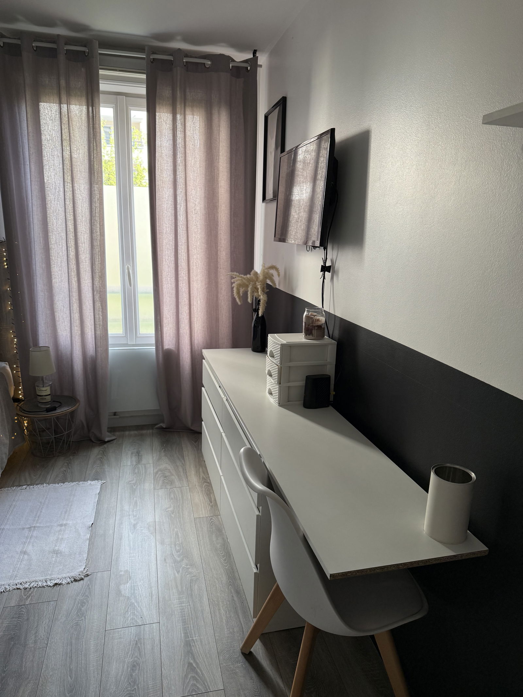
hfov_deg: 56.8
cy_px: 348
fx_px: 483
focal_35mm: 24
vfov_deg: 71.6
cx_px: 262
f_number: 1.78
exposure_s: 1/121
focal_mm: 6.76
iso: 160
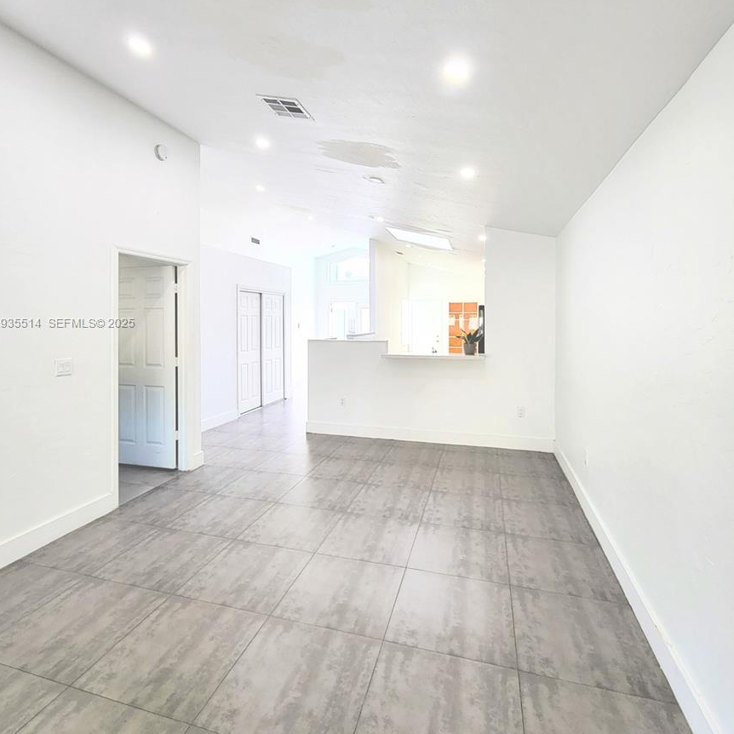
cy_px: 324
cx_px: 359
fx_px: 384
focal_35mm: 16
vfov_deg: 87.0
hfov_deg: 87.4
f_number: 2.2
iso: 100
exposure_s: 1/60
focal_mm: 2.2
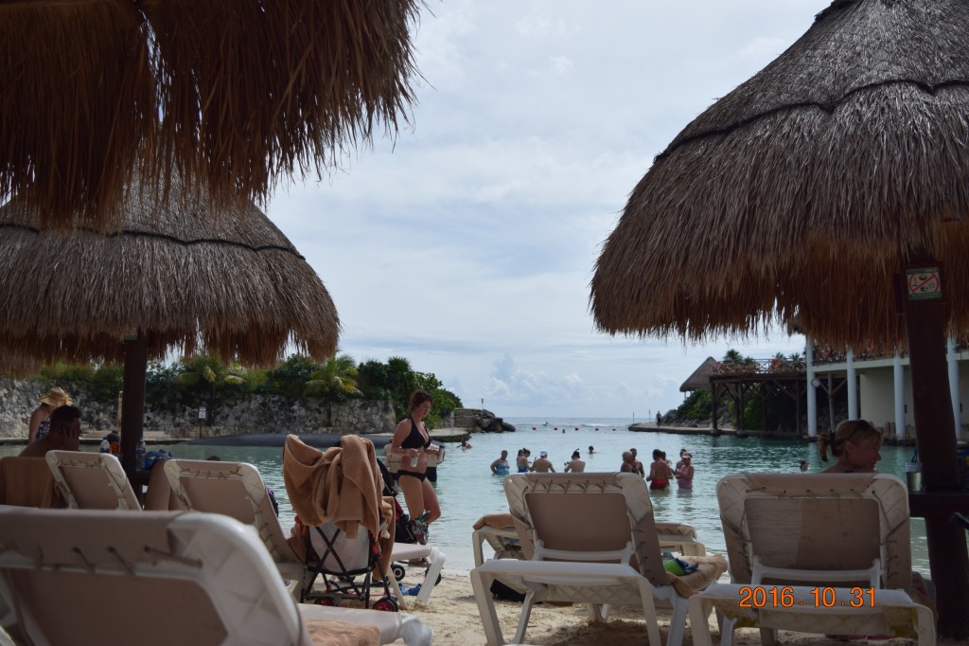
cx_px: 484
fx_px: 969
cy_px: 323
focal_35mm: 36
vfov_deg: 36.8
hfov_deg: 53.1
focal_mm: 24
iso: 200
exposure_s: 1/4000
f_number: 4
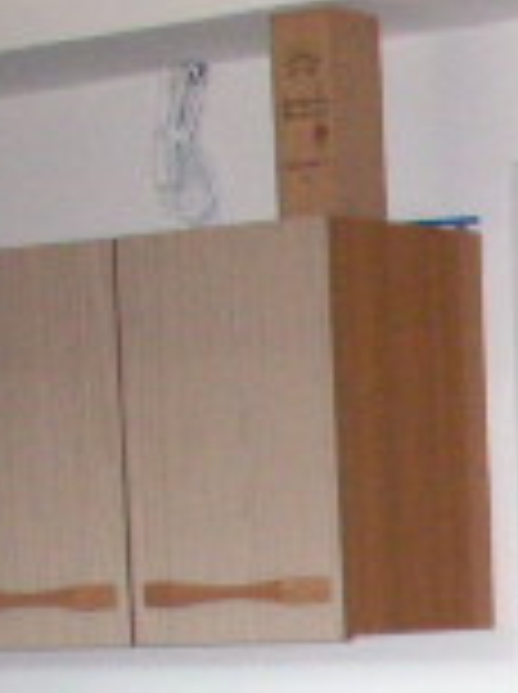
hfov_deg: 8.7
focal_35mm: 154
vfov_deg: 12.3
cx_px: 1284
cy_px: 1030
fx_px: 3081
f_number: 2.8
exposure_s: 1/60
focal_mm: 6.2
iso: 400
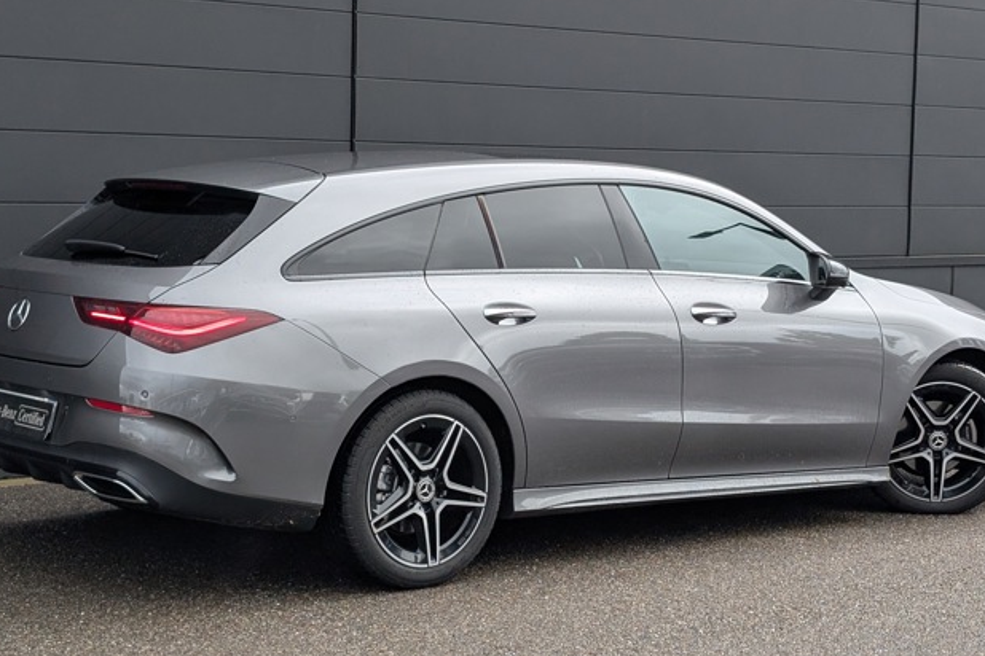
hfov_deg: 30.5
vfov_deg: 20.6
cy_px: 339
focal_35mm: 66
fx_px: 1806
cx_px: 489
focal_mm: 6.9
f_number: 1.68
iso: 64
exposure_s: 1/342
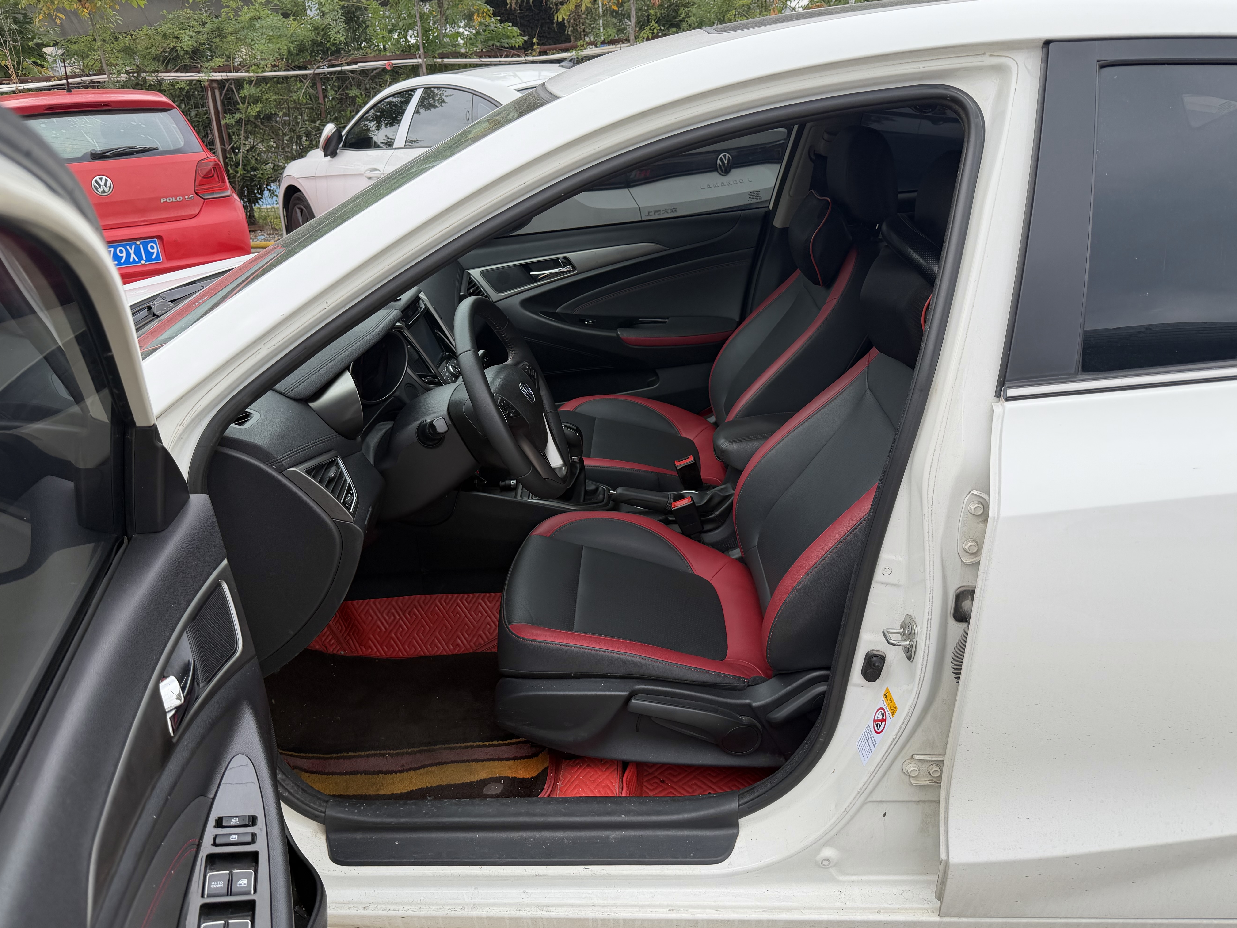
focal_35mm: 26
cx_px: 591
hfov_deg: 67.3
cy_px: 446
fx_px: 929
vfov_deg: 53.0
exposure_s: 1/979
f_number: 1.78
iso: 80
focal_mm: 6.76
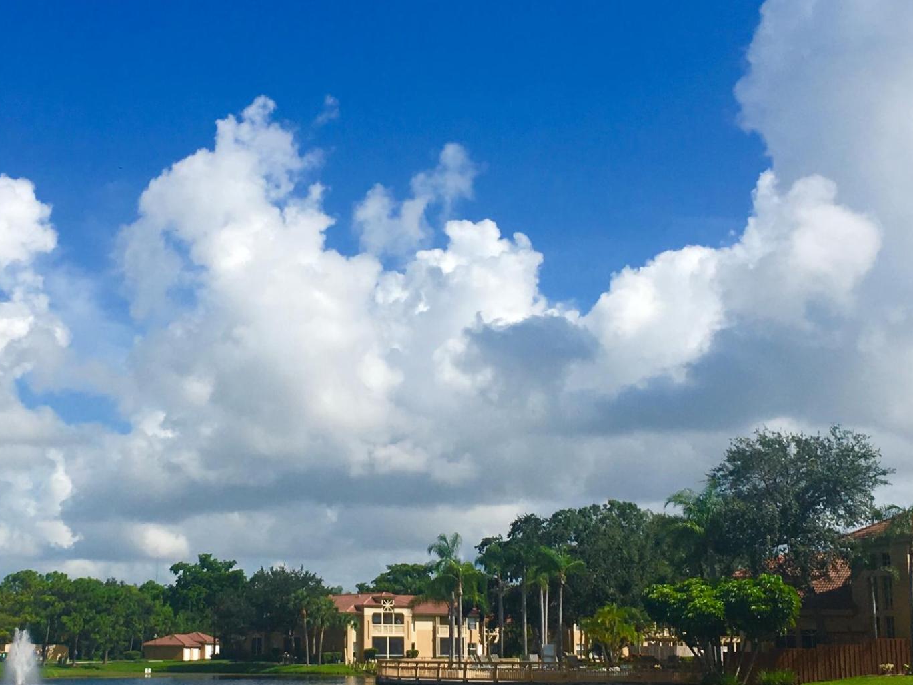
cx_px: 353
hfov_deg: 31.6
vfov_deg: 24.0
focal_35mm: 61
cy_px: 347
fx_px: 1609
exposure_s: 1/2653
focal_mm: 4.15
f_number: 2.2
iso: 25
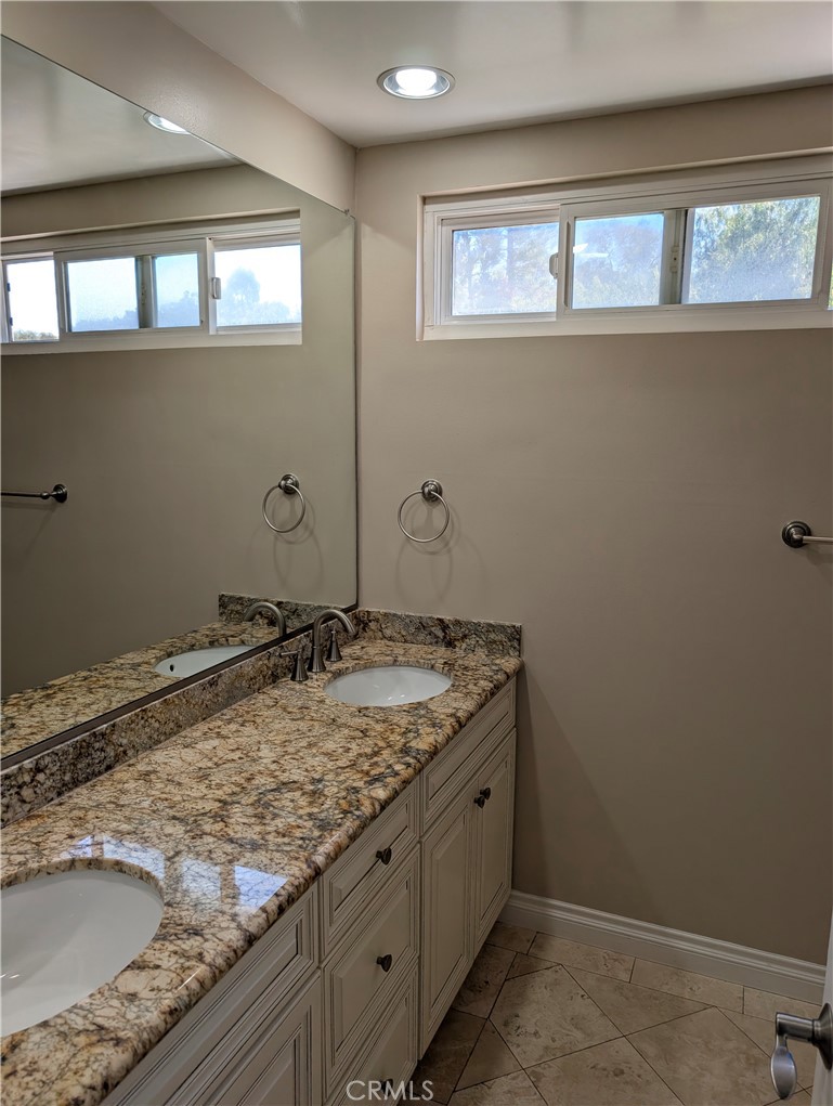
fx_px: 768
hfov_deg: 56.9
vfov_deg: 71.5
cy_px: 553
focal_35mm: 24
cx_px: 416
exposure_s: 1/120
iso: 29
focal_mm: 6.9
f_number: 1.68
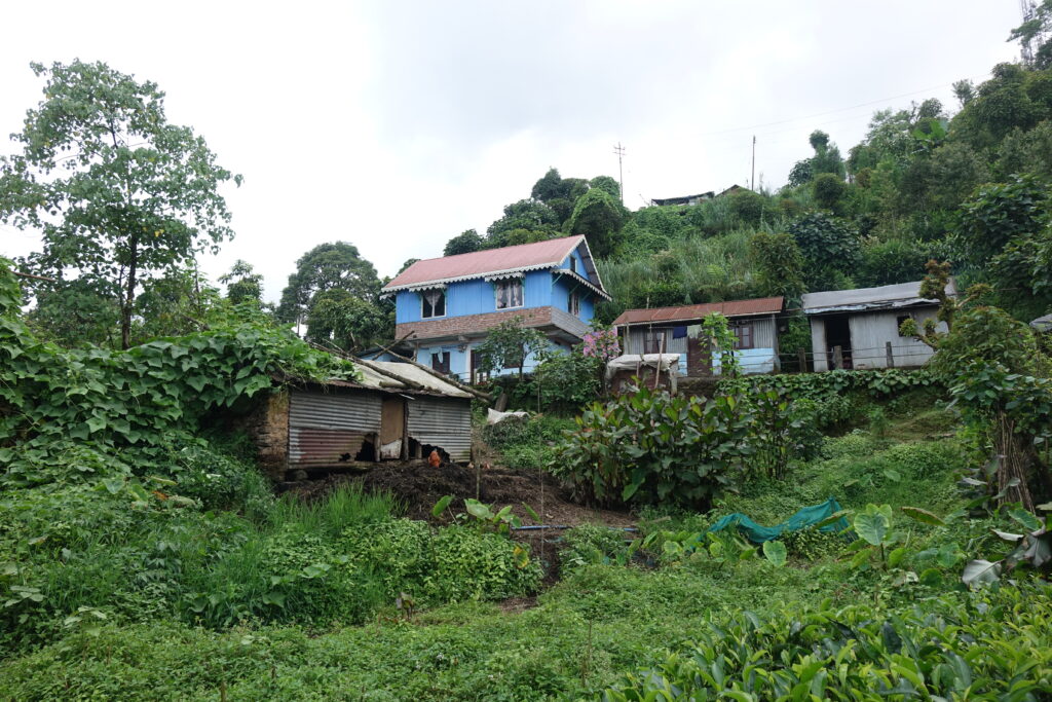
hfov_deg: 73.7
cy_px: 351
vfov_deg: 53.1
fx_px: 701
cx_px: 526
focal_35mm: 24
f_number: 3.5
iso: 125
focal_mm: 8.8
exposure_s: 1/200
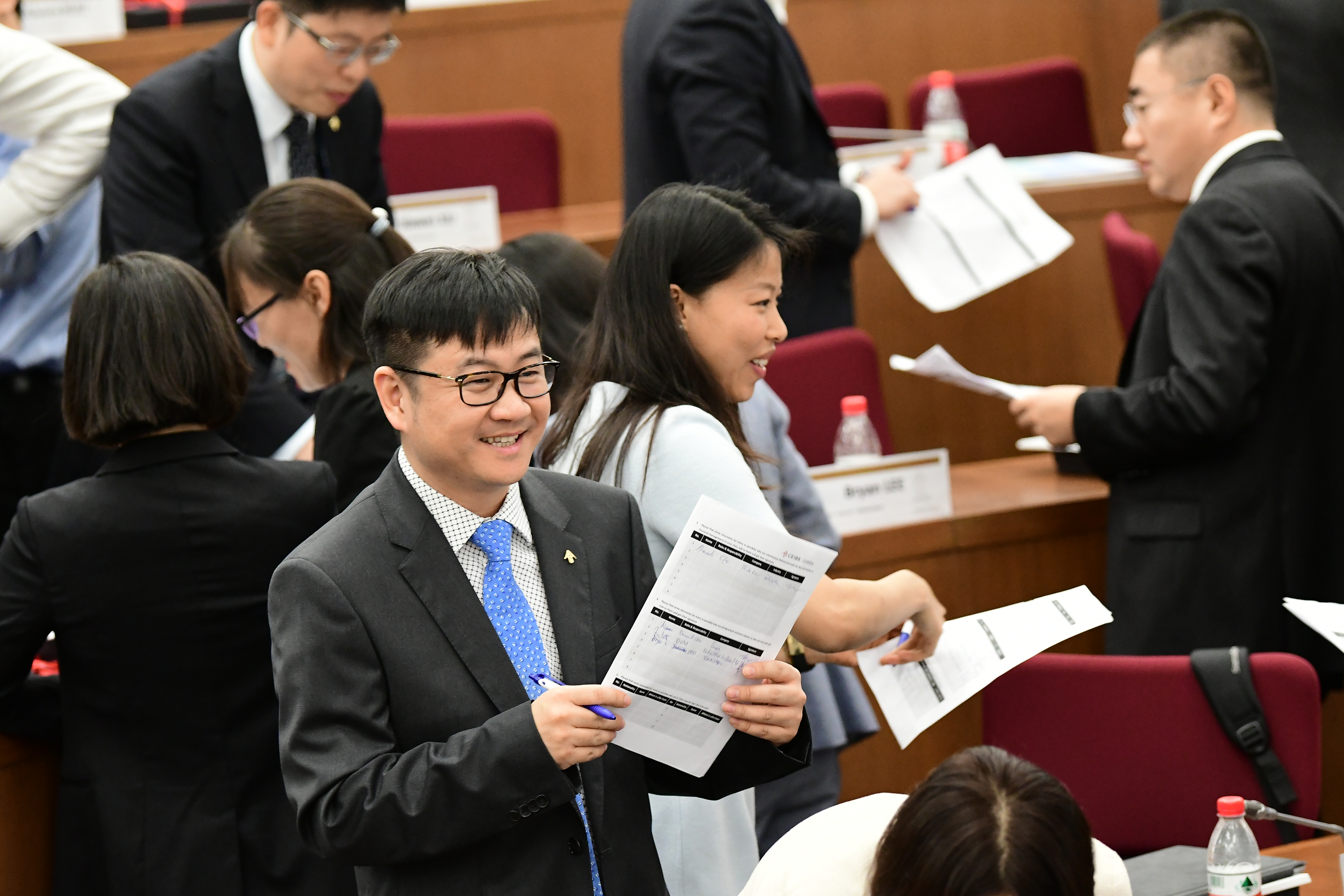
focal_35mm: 183
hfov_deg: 11.2
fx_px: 6831
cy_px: 448
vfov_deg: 7.5
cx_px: 672
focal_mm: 122
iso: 4000
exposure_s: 1/160
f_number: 2.8
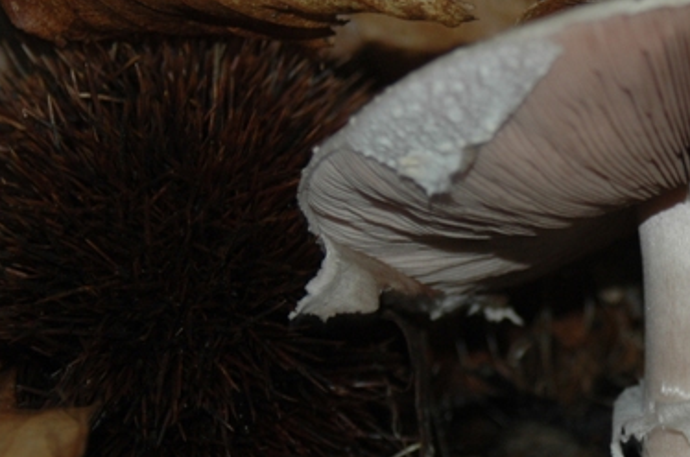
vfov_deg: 5.3
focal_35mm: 257
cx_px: 718
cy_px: 322
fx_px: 4917
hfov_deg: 8.0
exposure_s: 1/60
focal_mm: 80
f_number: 5.6
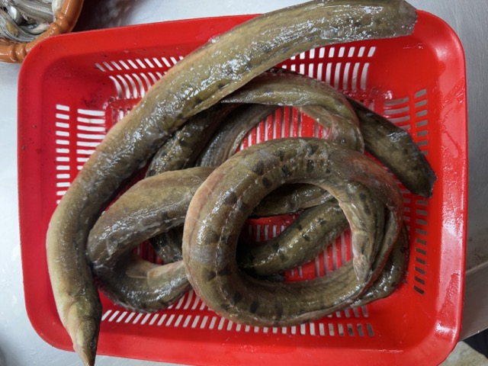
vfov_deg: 56.8
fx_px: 338
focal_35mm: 24
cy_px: 183
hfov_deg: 71.6
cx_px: 244
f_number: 1.78
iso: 160
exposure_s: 1/121
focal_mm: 6.76
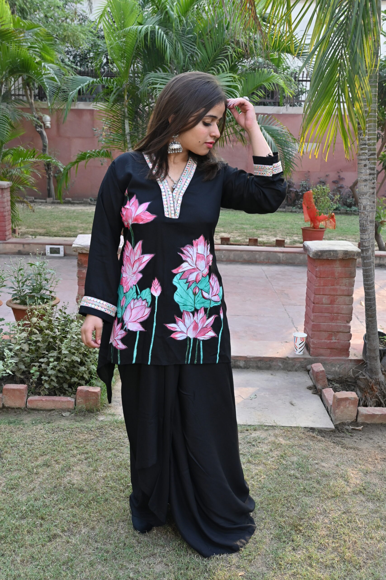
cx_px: 193
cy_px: 290
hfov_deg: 35.5
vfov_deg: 51.3
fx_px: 603
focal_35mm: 38
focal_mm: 25
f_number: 7.1
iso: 400
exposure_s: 1/125
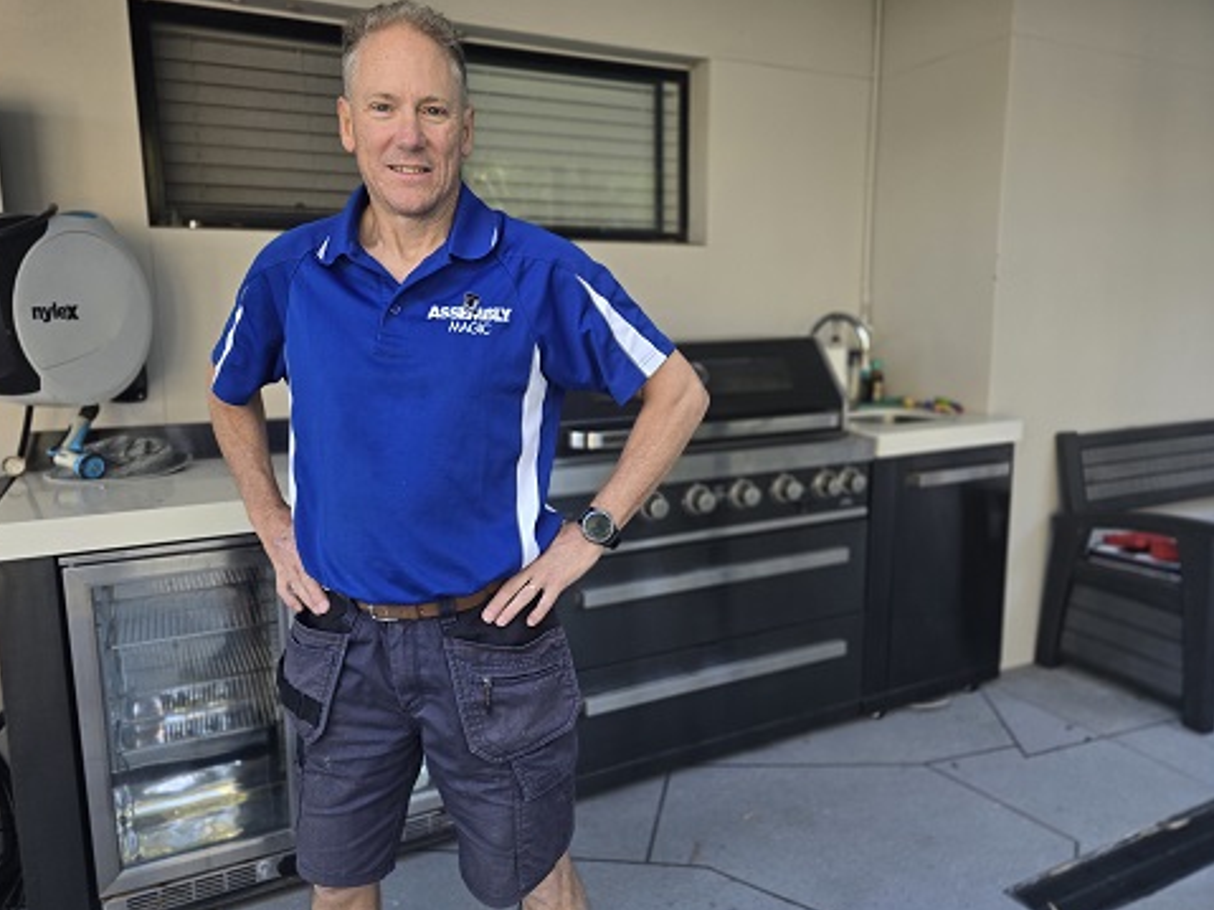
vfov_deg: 56.8
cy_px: 445
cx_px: 596
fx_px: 841
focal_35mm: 24
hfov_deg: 71.6
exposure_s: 1/120
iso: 100
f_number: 1.7
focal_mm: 6.3
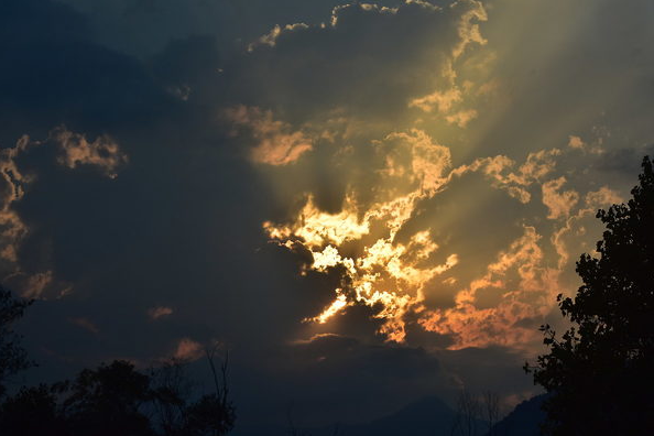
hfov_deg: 19.3
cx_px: 325
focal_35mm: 106
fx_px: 1926
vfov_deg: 12.9
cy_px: 218
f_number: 10
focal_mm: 70
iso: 320
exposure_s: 1/1600
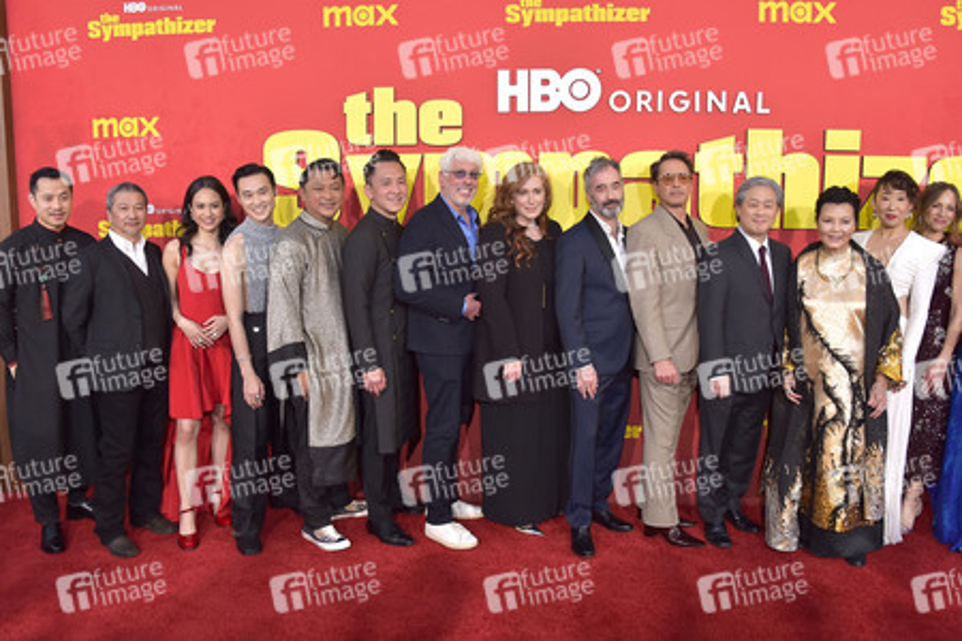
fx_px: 748
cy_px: 320
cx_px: 481
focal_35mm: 28
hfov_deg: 65.5
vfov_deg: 46.4
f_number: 6.3
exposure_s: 1/1250
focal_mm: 28
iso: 1250
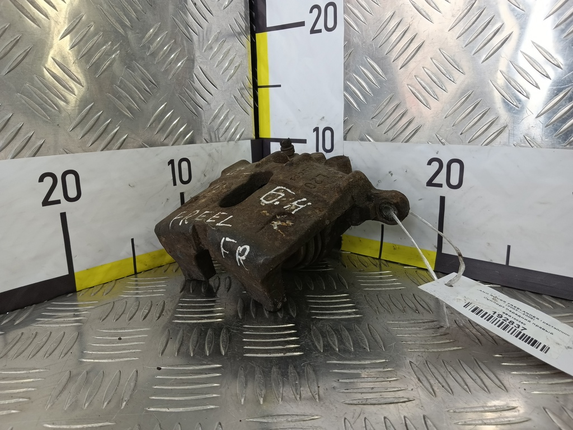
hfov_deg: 73.9
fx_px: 381
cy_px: 215
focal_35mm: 23
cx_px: 286
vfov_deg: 58.9
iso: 150
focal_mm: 4.11
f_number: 1.6
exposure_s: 1/100
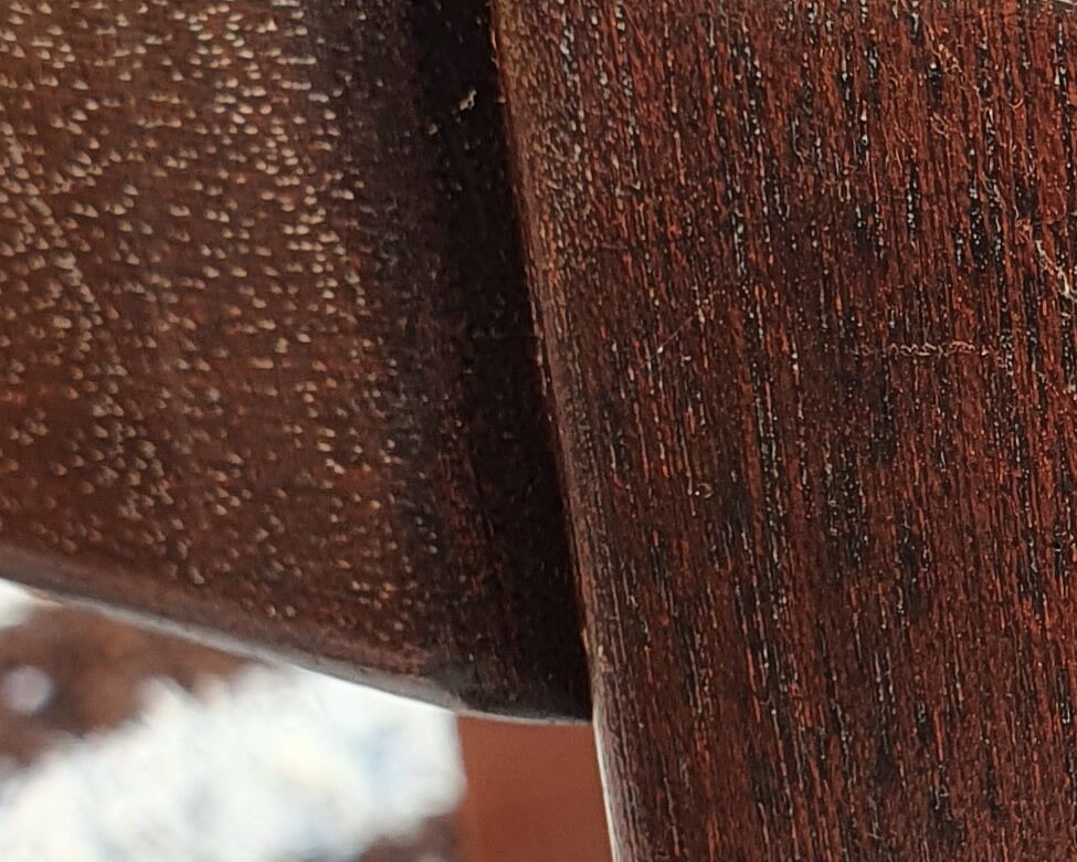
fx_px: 3347
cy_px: 991
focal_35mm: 105
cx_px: 1113
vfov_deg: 14.3
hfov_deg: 17.8
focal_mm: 4.32
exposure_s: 1/212
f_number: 2.4
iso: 50
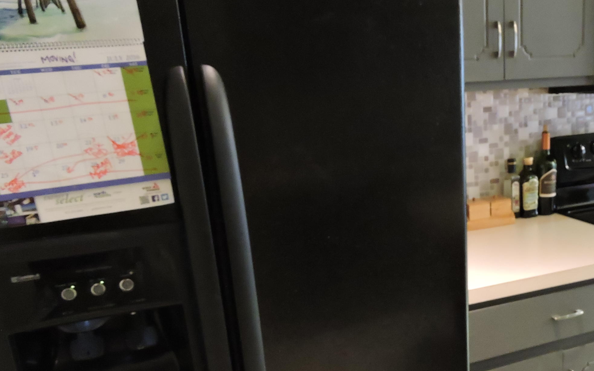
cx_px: 450
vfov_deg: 32.3
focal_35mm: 39
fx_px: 631
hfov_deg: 48.3
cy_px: 268
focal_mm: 4.3
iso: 900
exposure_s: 1/15
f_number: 3.3
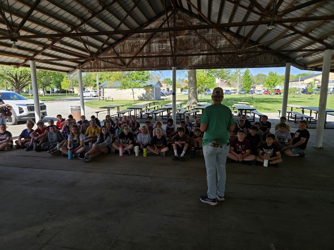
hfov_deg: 73.9
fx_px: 222
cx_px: 167
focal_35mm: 23
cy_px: 125
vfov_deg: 58.9
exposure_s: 1/411
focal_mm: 5.4
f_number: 1.8
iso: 25
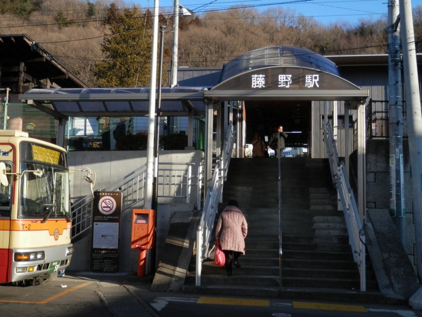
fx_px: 549
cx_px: 211
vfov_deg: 32.2
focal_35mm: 45
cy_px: 158
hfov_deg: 42.1
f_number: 3.8
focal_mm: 8
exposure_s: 1/320
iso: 80
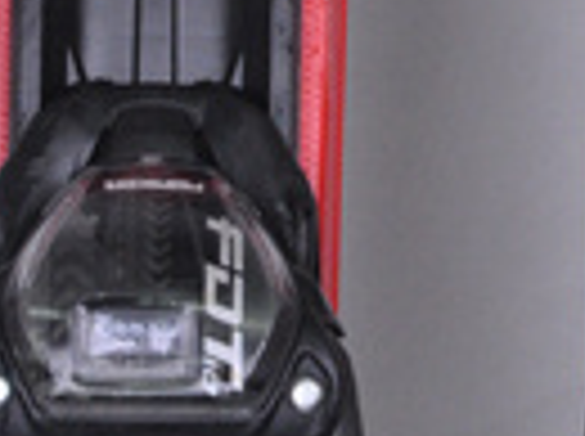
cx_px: 479
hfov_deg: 3.8
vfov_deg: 2.8
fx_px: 8850
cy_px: -391
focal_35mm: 525
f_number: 9.5
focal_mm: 105
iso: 3200
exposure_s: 1/125
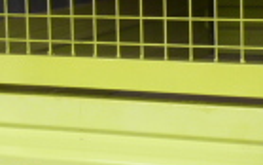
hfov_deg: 16.9
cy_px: 8
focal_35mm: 122
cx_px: 227
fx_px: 875
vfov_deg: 10.7
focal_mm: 4.1
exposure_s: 1/50
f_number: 3.3
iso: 80
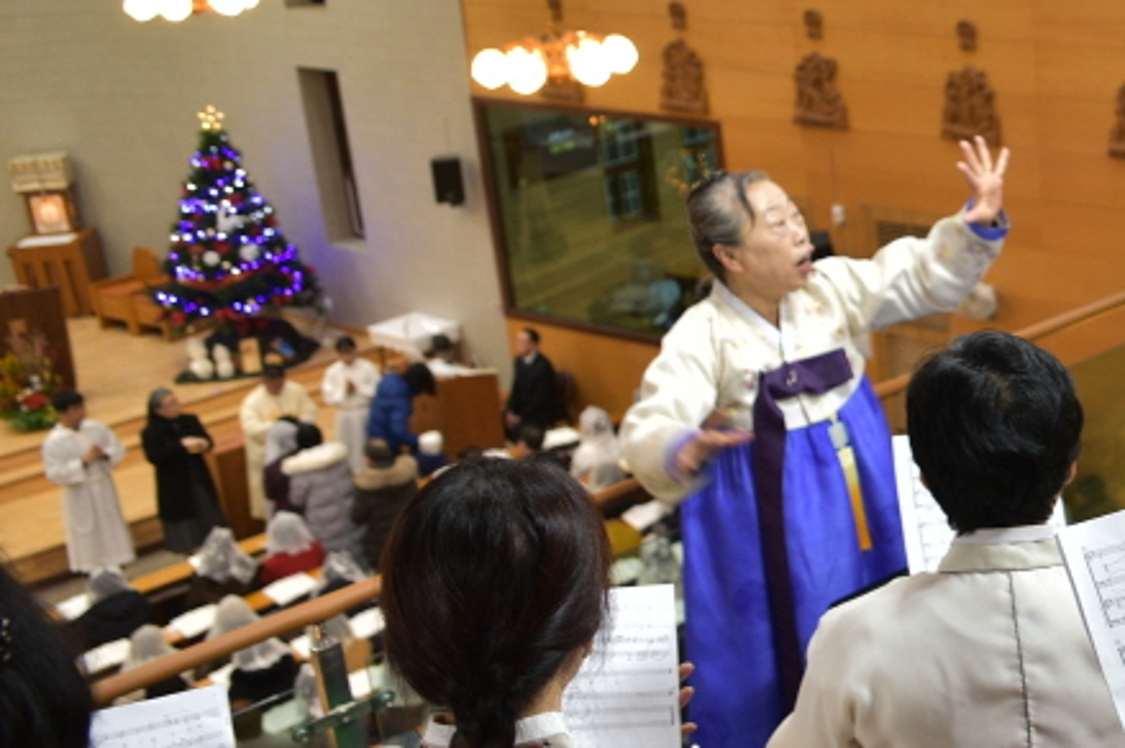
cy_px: 254
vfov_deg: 24.0
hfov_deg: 31.2
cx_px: 1271
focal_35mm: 56
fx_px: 1749
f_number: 3.2
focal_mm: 24
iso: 280
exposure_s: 1/25
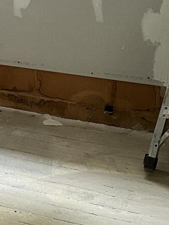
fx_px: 703
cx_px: -165
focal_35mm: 108
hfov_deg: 12.2
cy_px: 6
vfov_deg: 17.8
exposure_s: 1/60
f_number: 1.78
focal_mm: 6.86
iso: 400
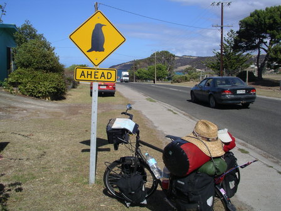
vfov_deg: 38.7
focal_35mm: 37
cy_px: 106
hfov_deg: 50.1
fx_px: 300
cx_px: 140
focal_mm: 5.7
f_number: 6.9
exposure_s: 1/250
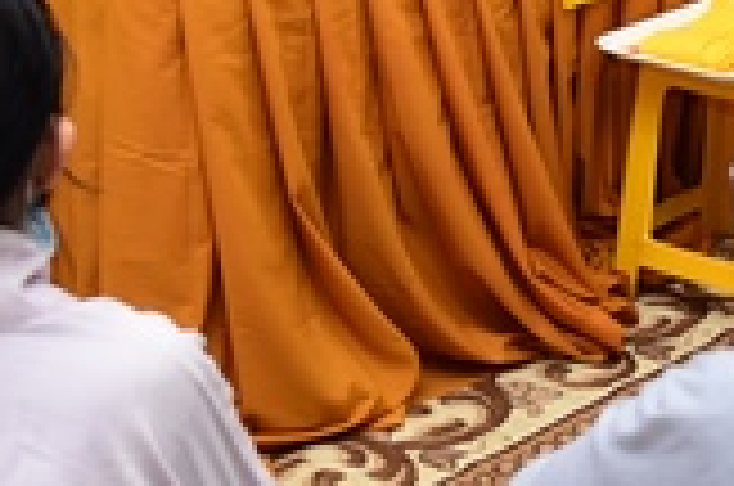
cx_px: 757
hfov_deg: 20.5
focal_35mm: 96
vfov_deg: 13.6
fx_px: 1953
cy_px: -160
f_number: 4.5
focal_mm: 24
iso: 640
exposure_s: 1/50
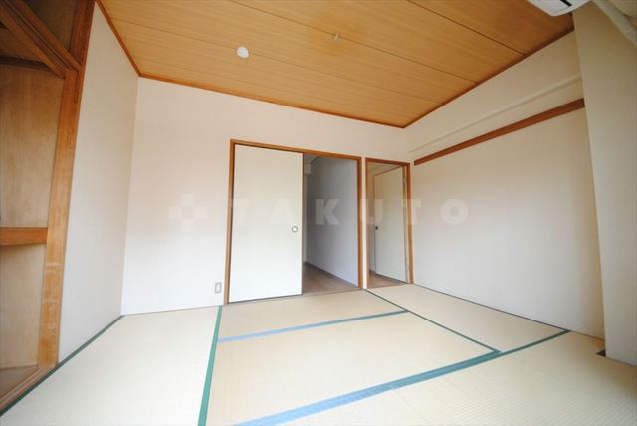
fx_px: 213
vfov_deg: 90.1
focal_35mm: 12
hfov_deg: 112.6
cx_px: 318
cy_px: 213
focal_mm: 8
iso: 800
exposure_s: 1/125
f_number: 5.6
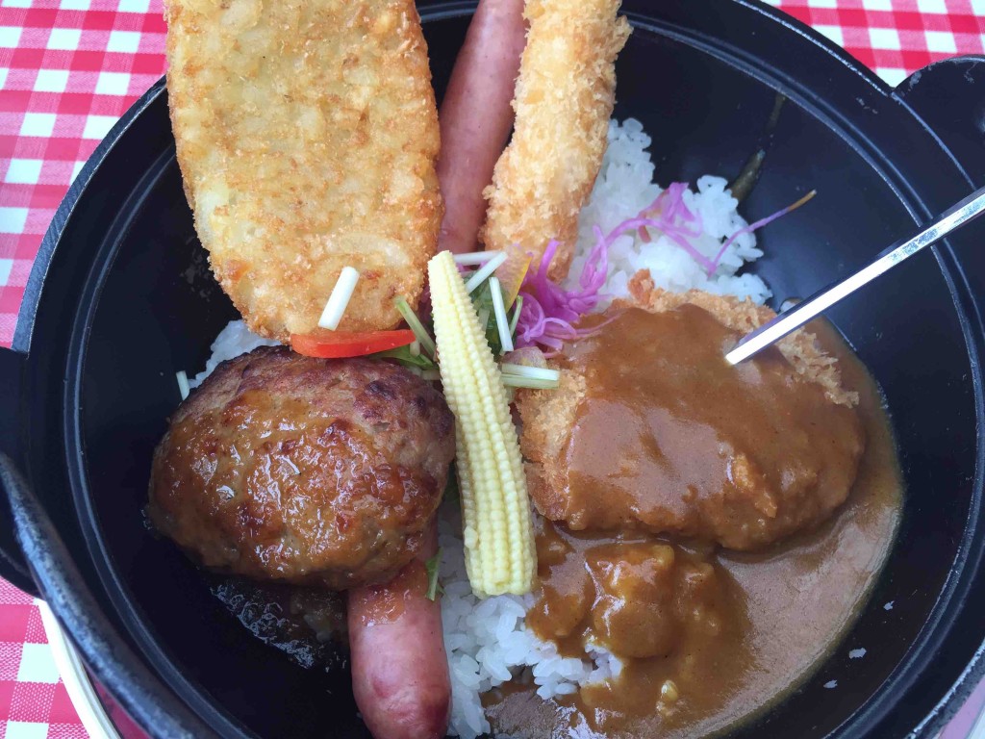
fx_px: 825
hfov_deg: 61.7
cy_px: 370
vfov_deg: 48.2
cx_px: 492
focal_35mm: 29
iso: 50
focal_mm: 4.15
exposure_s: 1/120
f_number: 2.2
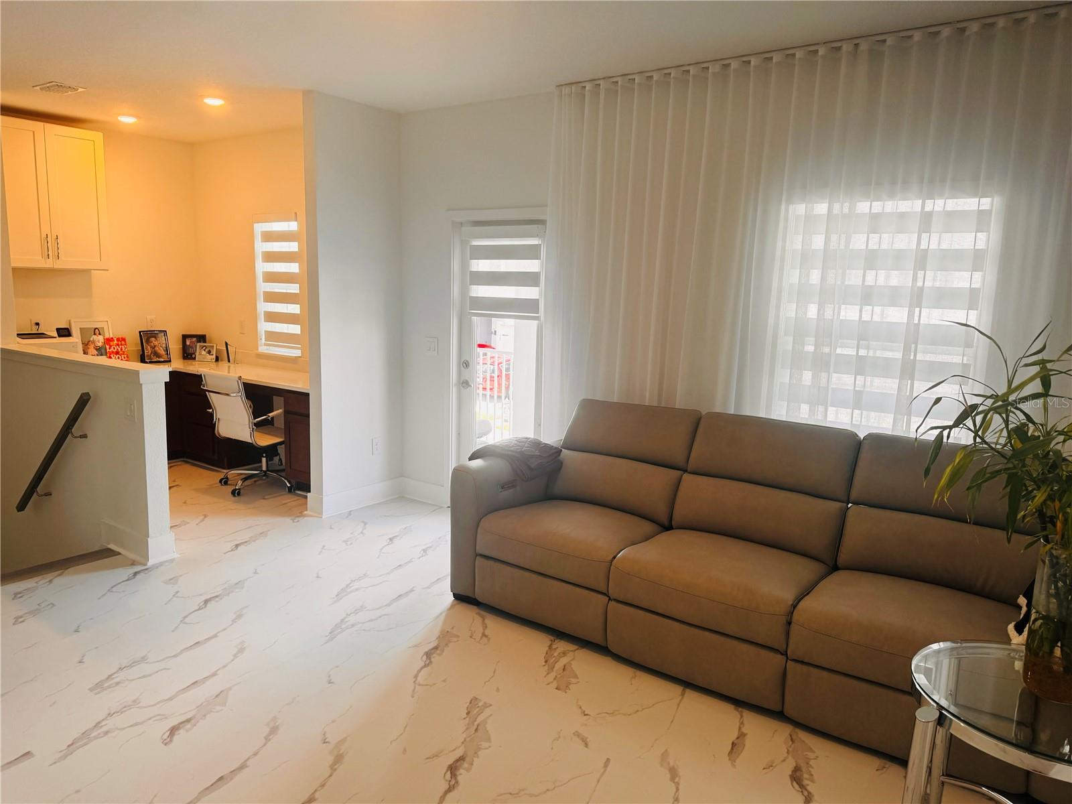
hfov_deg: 71.6
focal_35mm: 24
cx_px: 536
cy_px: 402
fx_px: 743
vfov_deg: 56.8
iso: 80
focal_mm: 6.76
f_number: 1.78
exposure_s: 1/120
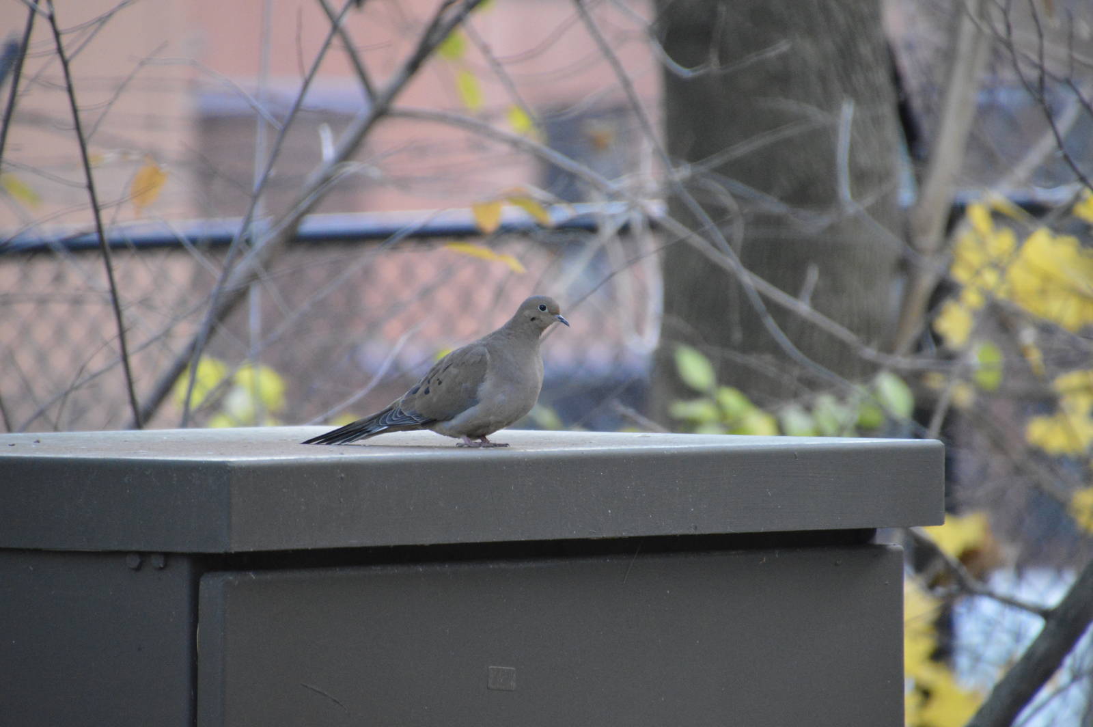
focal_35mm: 450
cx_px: 546
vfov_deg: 3.0
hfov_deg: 4.6
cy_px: 364
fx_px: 13651
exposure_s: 1/125
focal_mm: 300
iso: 3200
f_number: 6.3
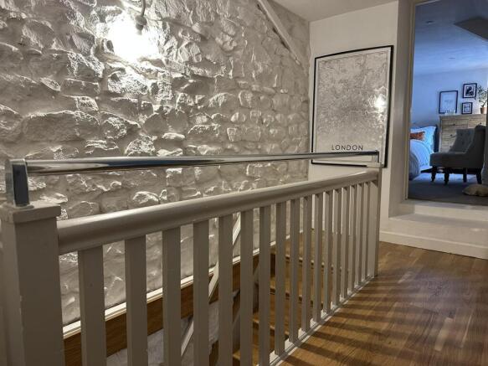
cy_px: 183
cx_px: 244
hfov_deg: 71.6
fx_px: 338
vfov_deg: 56.8
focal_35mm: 24
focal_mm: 6.86
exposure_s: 1/50
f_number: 1.78
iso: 250
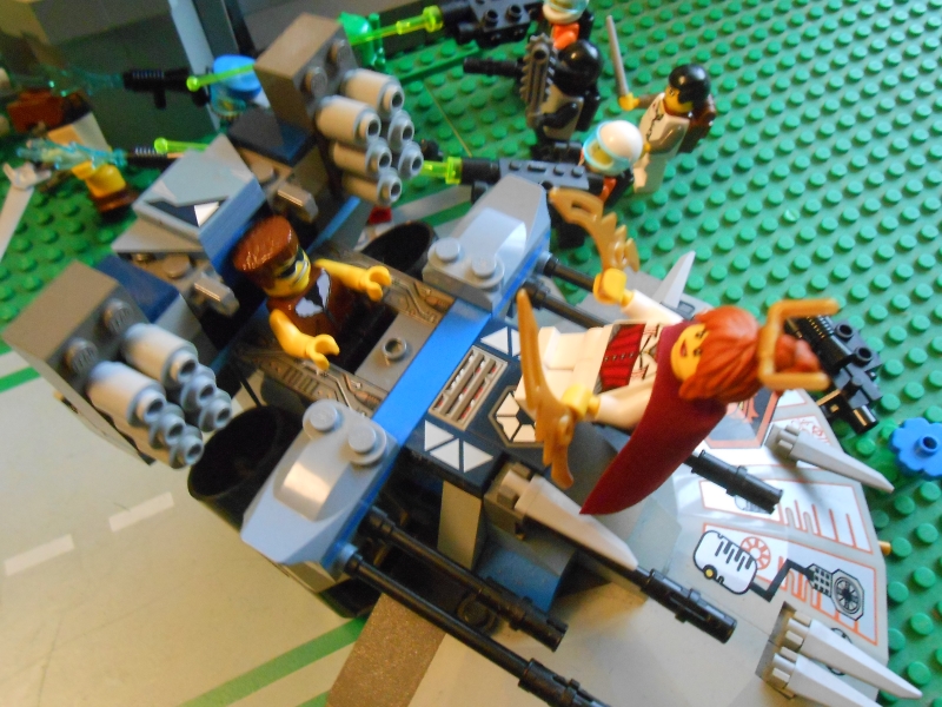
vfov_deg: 46.8
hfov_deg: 60.0
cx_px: 471
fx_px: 816
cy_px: 354
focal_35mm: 30
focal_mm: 5.3
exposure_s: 1/6
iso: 800
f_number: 3.8
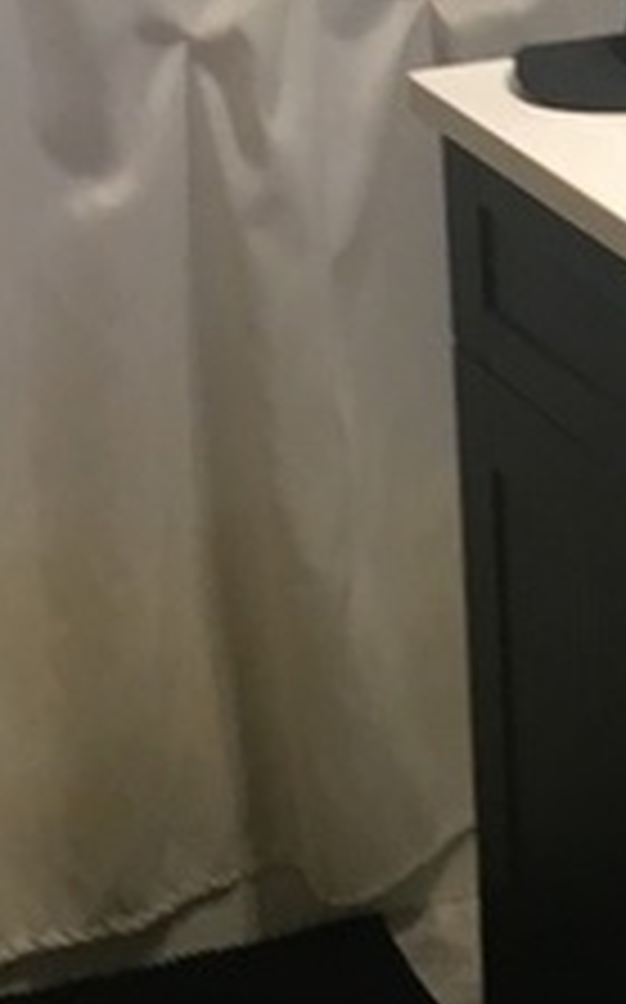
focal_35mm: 149
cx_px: 1171
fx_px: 4075
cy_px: 239
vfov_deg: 14.0
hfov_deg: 8.4
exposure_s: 1/30
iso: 64
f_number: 2.2
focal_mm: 4.15
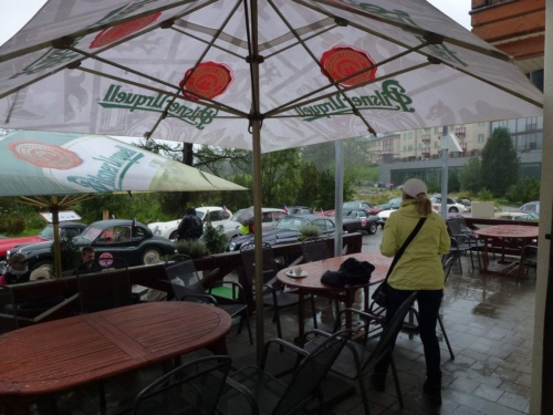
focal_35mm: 24
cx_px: 276
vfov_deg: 56.8
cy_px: 208
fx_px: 383
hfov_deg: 71.6
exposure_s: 1/400
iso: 160
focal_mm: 4.3
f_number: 4
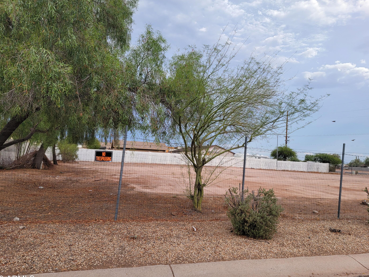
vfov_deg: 53.1
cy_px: 143
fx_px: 277
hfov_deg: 67.3
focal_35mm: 26
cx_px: 184
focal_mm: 6.7
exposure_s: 1/205
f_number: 1.8
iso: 16
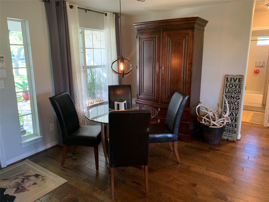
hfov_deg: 67.3
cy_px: 101
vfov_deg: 53.1
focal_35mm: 26
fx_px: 202
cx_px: 134
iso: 320
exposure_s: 1/60
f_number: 1.8
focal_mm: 4.25
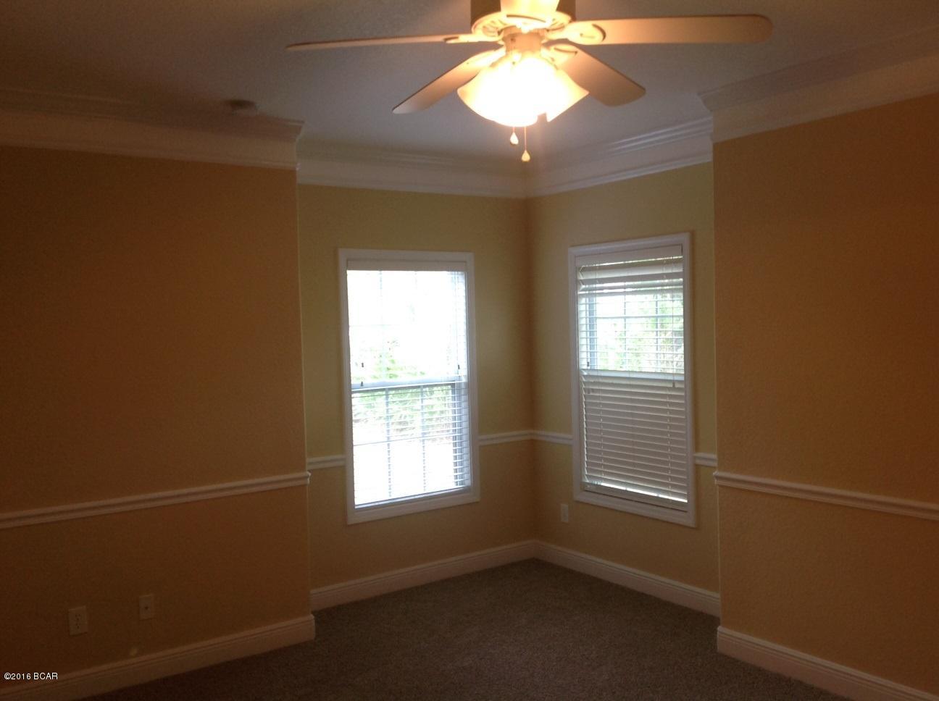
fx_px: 948
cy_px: 350
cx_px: 470
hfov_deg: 52.7
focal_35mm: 35
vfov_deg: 40.6
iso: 80
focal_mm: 4.28
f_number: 2.4
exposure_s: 1/15
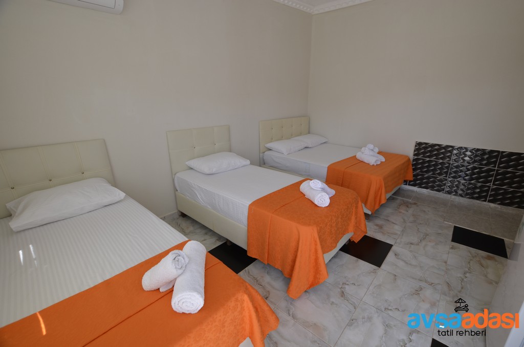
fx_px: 218
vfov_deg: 77.1
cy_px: 174
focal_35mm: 15
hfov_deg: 100.5
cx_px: 262
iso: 320
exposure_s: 1/125
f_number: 5.6
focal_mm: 10
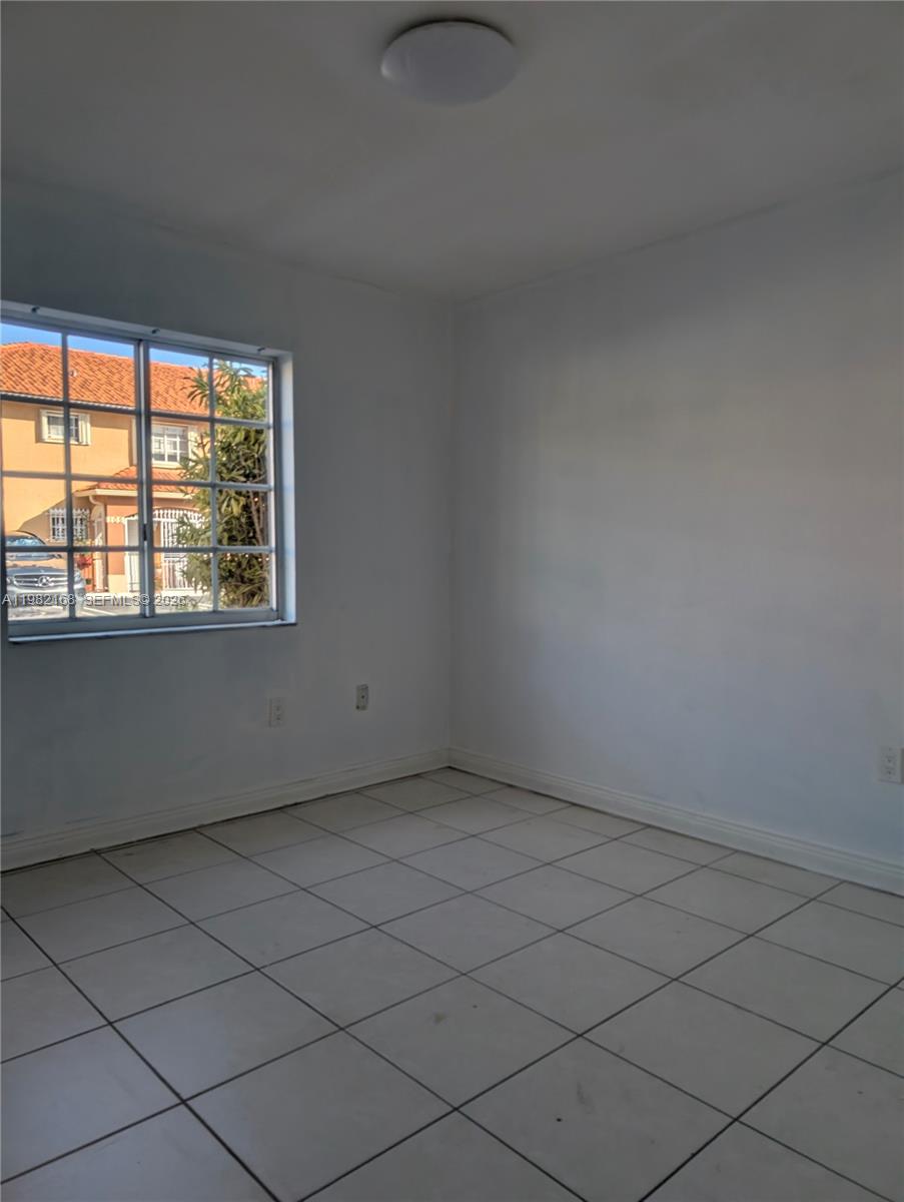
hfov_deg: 56.9
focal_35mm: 24
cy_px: 601
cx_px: 452
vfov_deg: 71.5
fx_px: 834
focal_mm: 6.9
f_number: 1.68
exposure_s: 1/2008
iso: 27
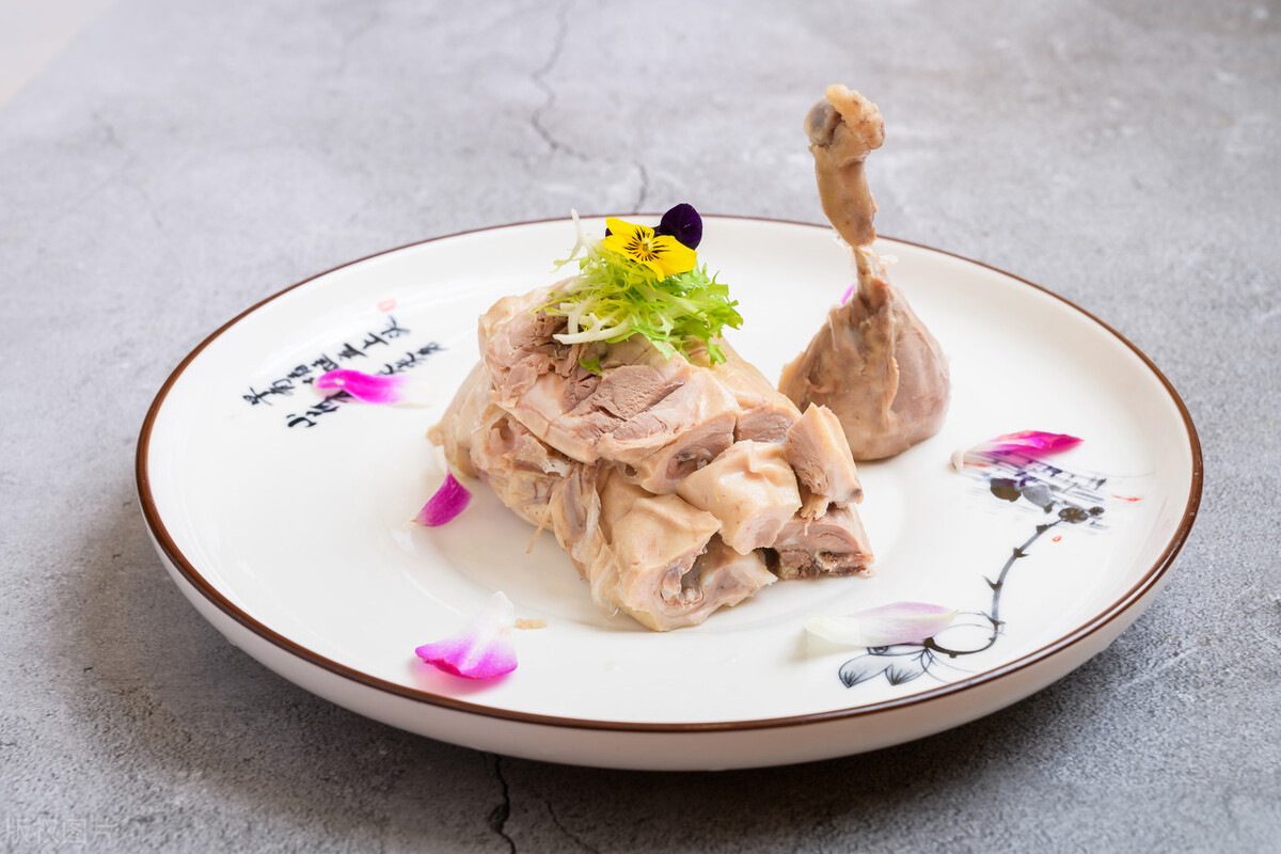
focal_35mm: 70
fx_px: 2491
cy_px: 427
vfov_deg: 19.5
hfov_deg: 28.8
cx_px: 640
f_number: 9
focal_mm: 70
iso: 100
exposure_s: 1/125
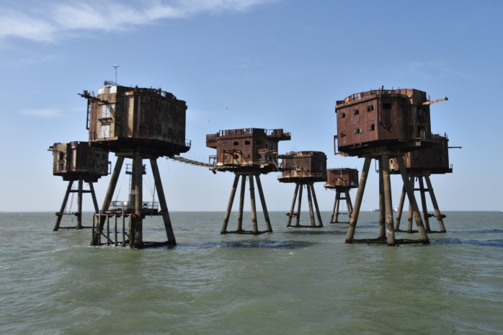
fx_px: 461
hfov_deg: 57.2
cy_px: 168
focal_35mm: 33
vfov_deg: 40.0
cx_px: 252
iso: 200
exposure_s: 1/400
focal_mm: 22
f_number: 10
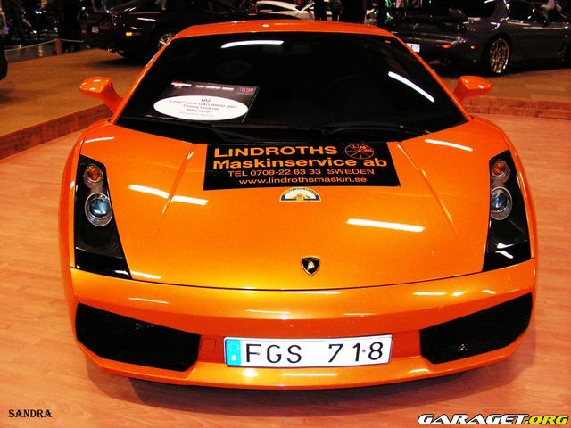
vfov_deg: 39.7
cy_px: 214
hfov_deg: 51.4
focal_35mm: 36
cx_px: 286
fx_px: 594
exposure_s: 1/40
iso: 160
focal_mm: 6
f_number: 3.2
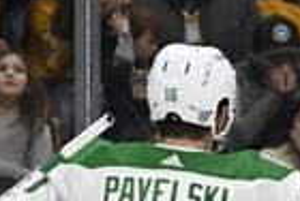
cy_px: 375
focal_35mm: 810
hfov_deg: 2.5
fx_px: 6764
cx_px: 486
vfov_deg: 1.7
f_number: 4
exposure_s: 1/3200
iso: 5000
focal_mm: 175
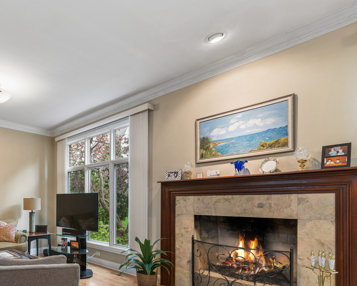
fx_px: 233
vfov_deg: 60.7
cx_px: 64
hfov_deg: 66.9
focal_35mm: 22
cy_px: 203
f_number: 10
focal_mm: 13
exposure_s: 1/2.5
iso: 200
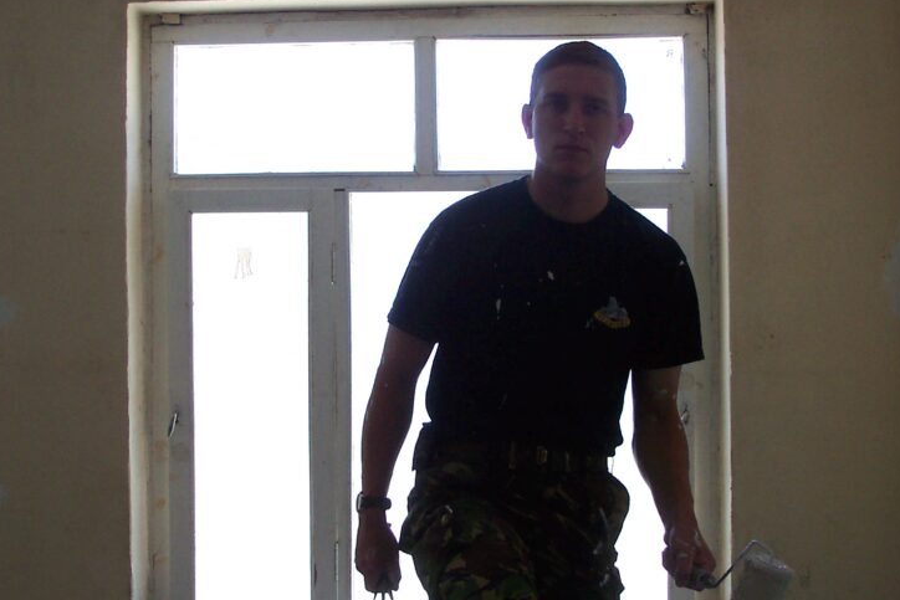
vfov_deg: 23.4
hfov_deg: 34.5
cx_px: 418
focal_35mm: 58
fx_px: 1450
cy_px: 312
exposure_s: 1/180
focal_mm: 7.5
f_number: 2.8
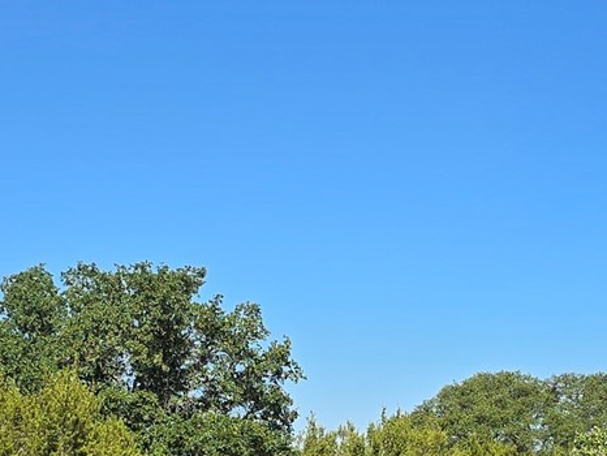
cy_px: 478
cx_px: 304
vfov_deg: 14.4
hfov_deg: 19.4
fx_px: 1772
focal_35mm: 101
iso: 12
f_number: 1.7
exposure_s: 1/955
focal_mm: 6.3
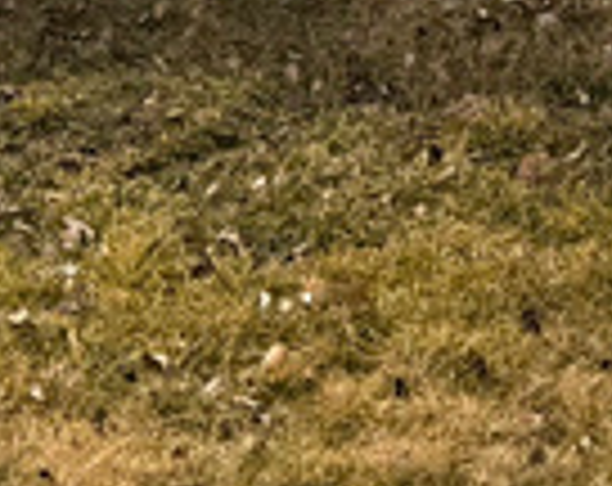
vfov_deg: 7.7
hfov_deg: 10.8
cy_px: -932
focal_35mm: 177
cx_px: 630
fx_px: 3197
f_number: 1.78
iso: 80
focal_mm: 6.76
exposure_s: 1/4405
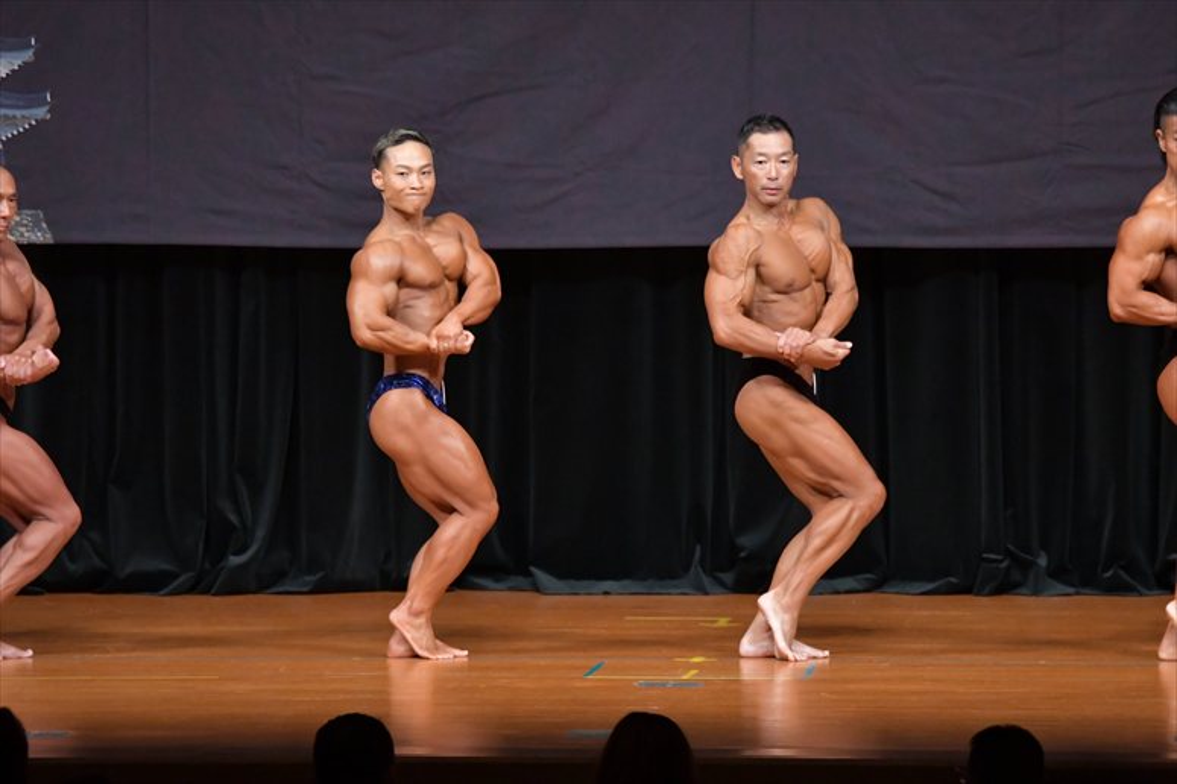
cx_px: 588
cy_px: 392
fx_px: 8333
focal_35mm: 255
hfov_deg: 8.1
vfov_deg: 5.4
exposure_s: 1/400
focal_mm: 170
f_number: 5.6
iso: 5000
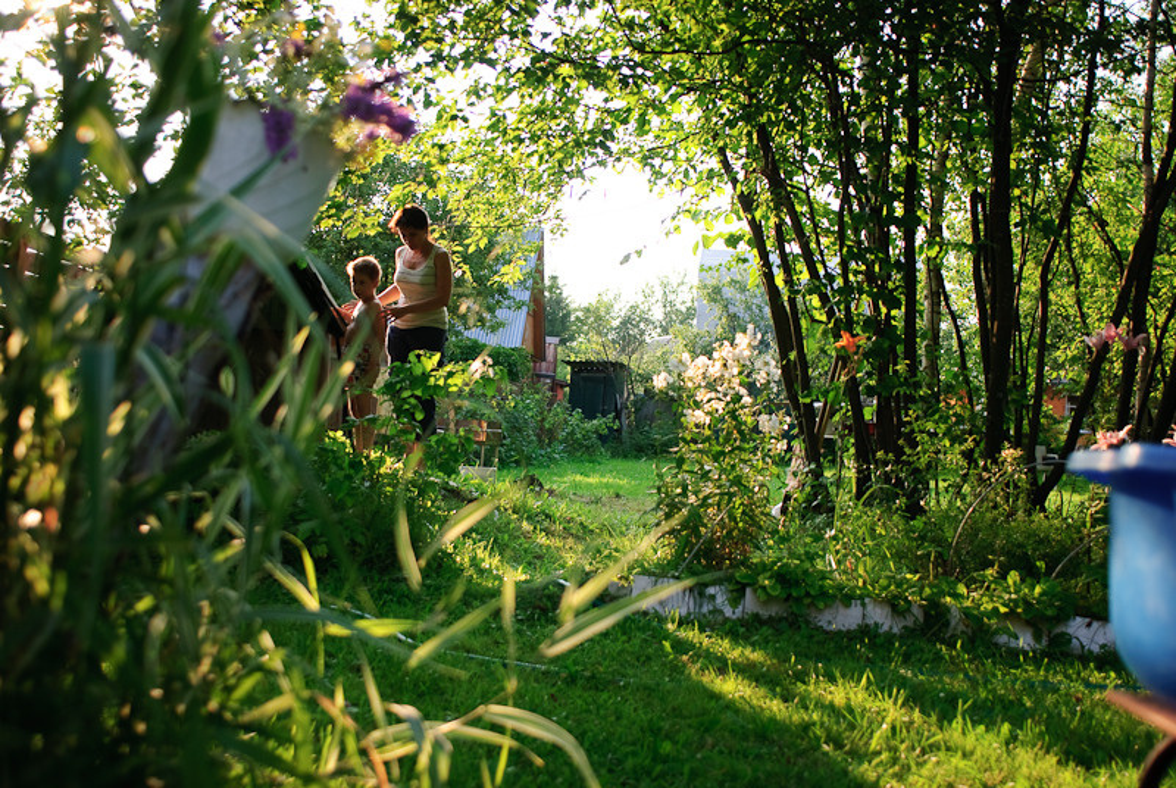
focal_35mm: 36
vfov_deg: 37.0
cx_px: 588
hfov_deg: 53.1
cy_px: 394
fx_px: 1178
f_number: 2.8
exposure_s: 1/320
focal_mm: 24
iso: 100
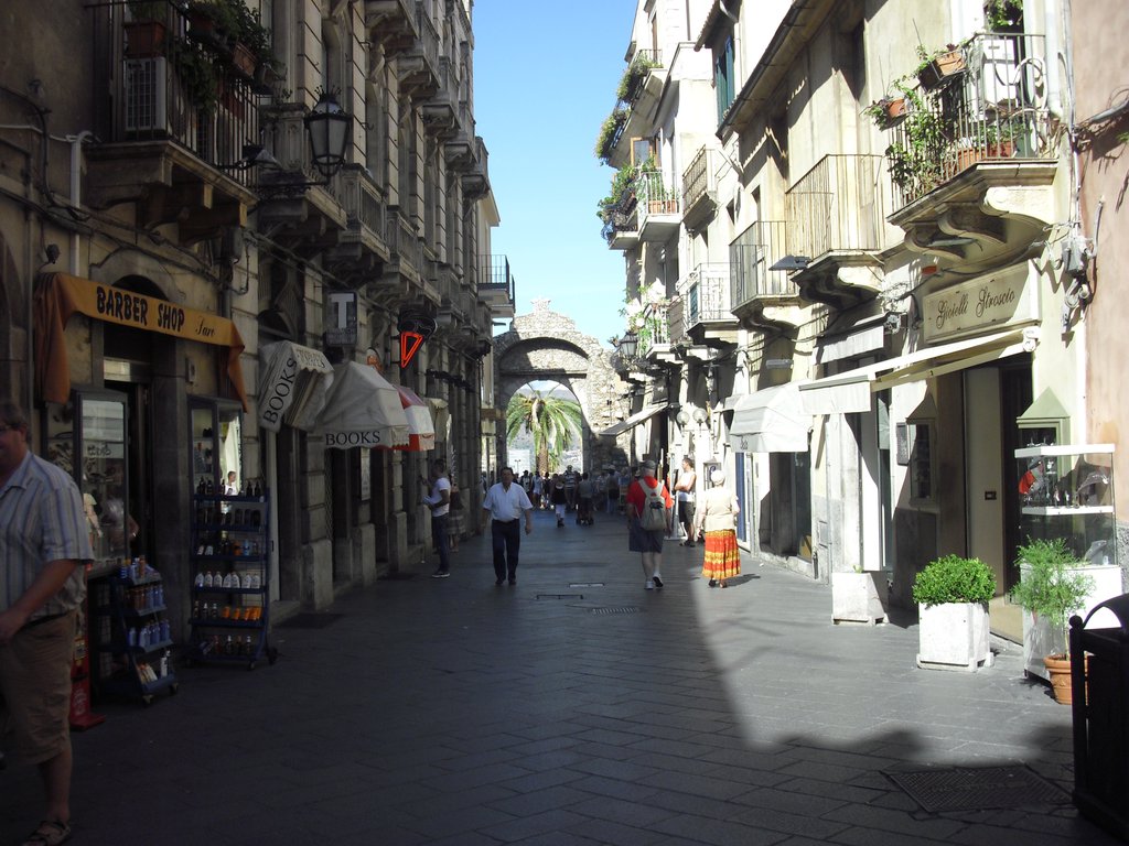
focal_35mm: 38
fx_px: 1239
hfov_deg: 49.0
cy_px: 423
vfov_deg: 37.7
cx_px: 564
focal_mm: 6.2
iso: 100
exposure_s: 1/125
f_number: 8
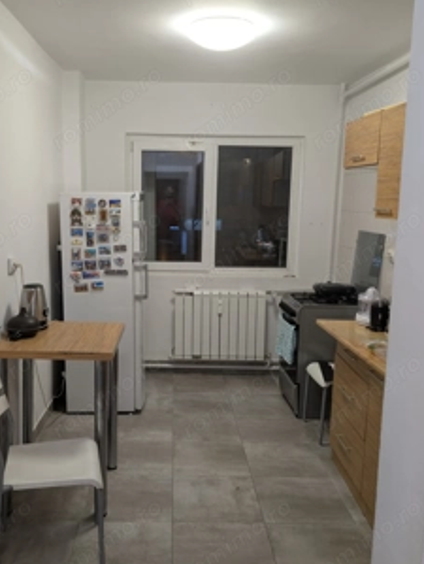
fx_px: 521
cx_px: 175
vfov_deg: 56.8
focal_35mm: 32
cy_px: 281
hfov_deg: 44.1
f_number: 1.68
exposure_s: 1/15
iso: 25
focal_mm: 6.9
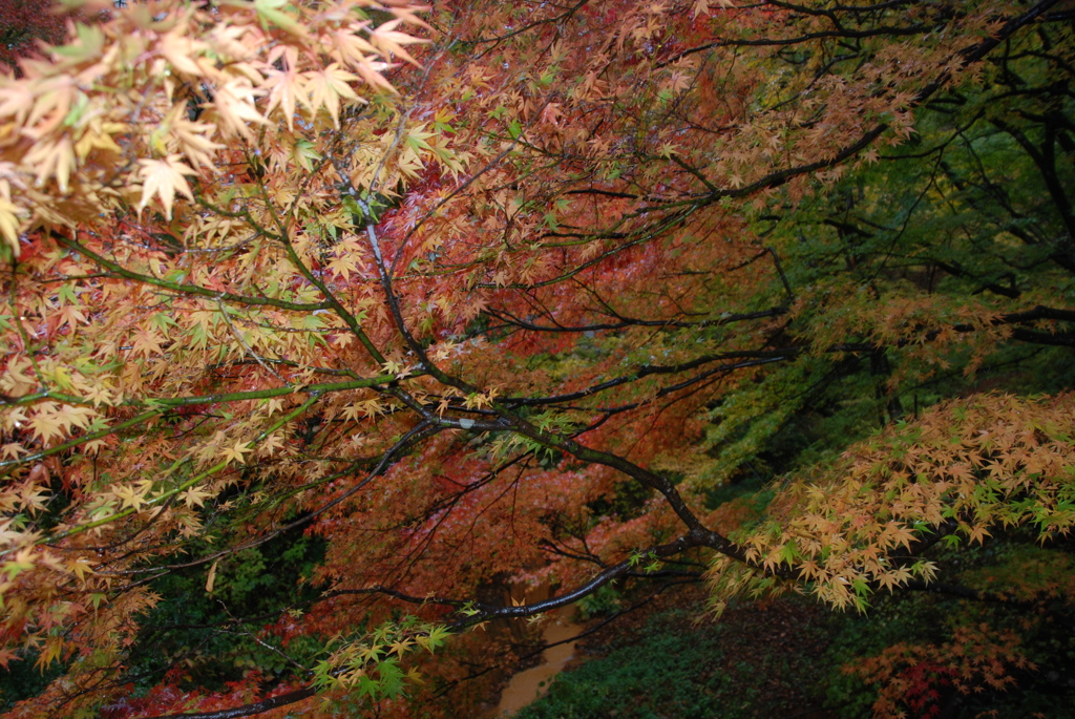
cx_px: 538
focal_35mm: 30
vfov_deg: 43.7
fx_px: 897
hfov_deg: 61.9
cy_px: 360
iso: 200
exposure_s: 1/60
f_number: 3.5
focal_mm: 20
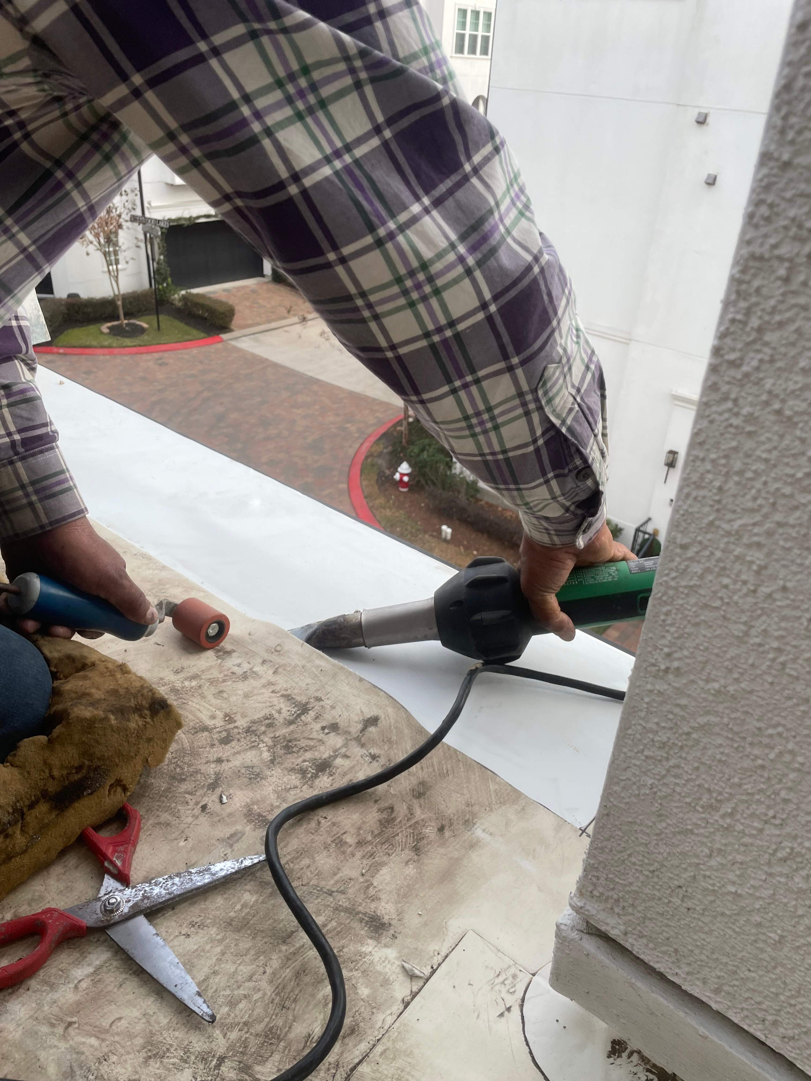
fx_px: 812
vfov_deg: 67.3
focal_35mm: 26
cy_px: 540
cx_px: 406
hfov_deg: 53.1
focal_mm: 4.2
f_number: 1.6
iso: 32
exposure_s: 1/369
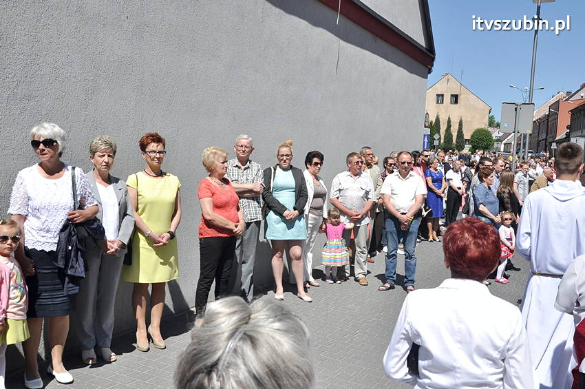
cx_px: 292
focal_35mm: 39
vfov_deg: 34.1
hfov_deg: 49.6
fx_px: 633
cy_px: 194
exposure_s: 1/640
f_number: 13
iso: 400
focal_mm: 26
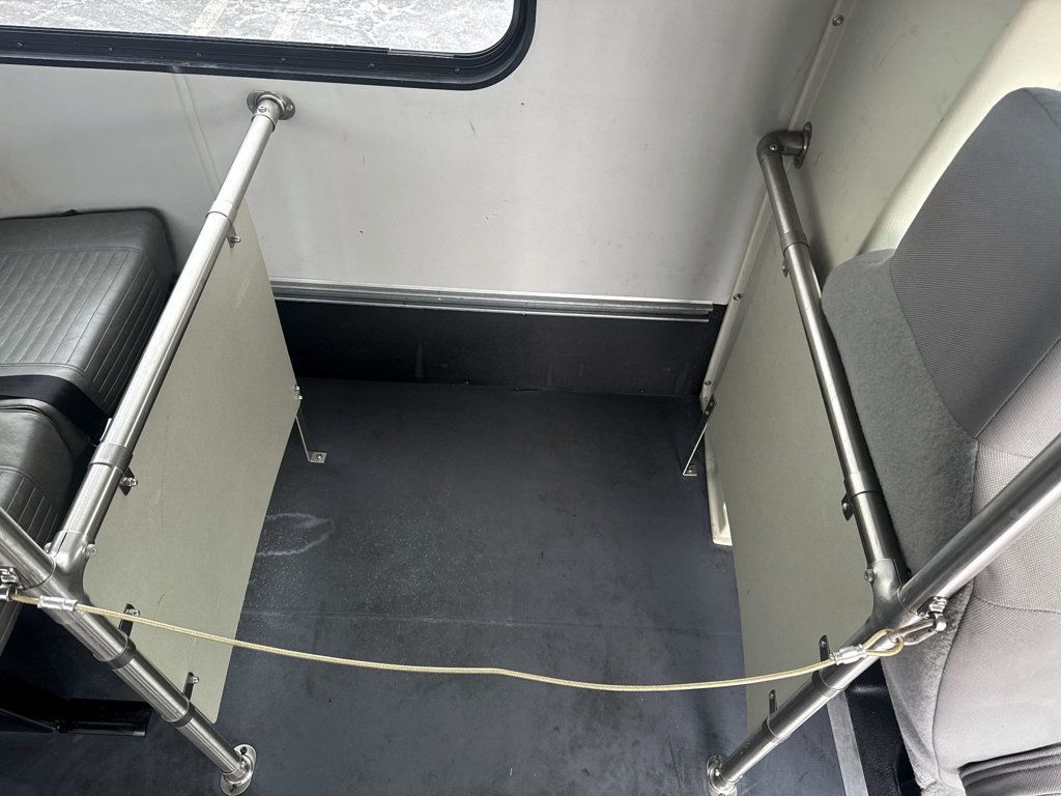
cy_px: 398
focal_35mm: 24
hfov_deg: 71.6
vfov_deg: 56.8
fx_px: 736
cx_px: 530
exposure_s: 1/60
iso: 250
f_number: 1.78
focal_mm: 6.76
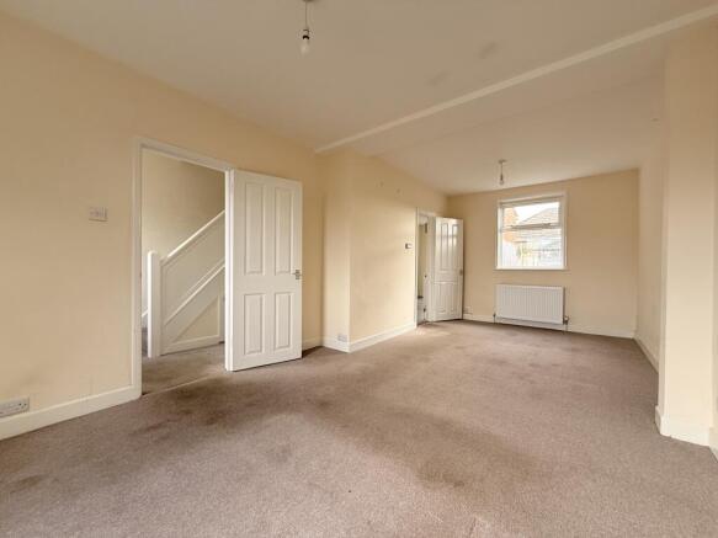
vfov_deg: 85.7
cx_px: 359
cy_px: 269
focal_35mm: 14
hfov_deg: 102.1
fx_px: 290
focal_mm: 2.22
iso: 100
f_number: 2.2
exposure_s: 1/99
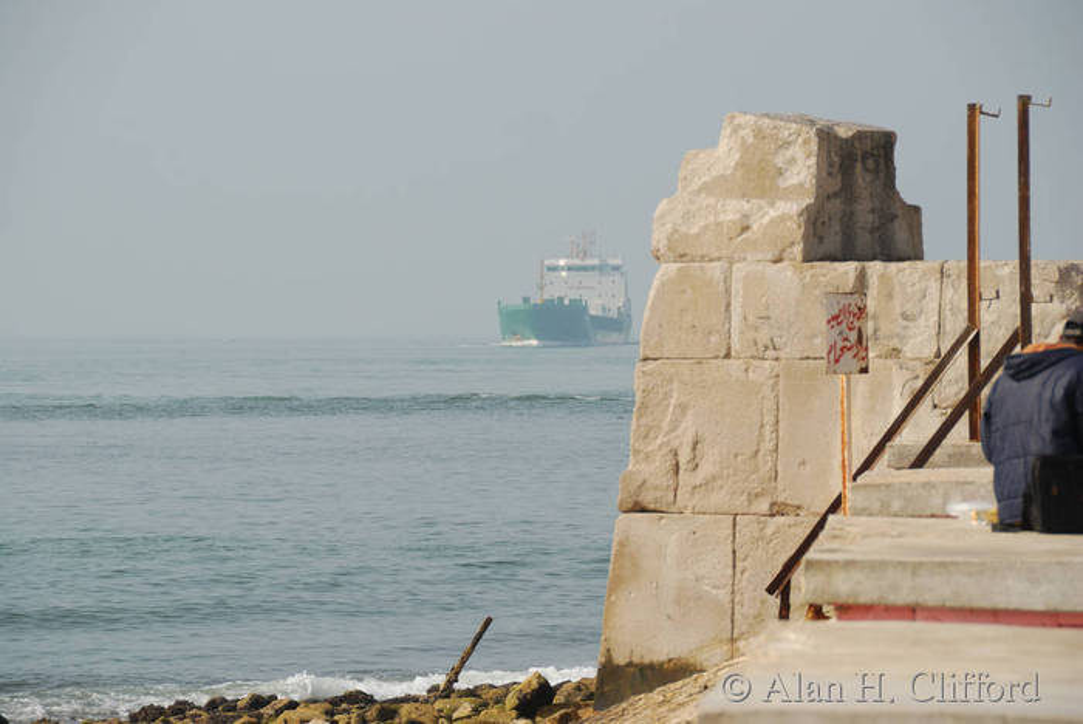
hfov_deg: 10.2
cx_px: 542
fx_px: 6097
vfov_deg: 6.8
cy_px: 362
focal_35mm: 202
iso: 100
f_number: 8
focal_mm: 135
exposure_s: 1/320
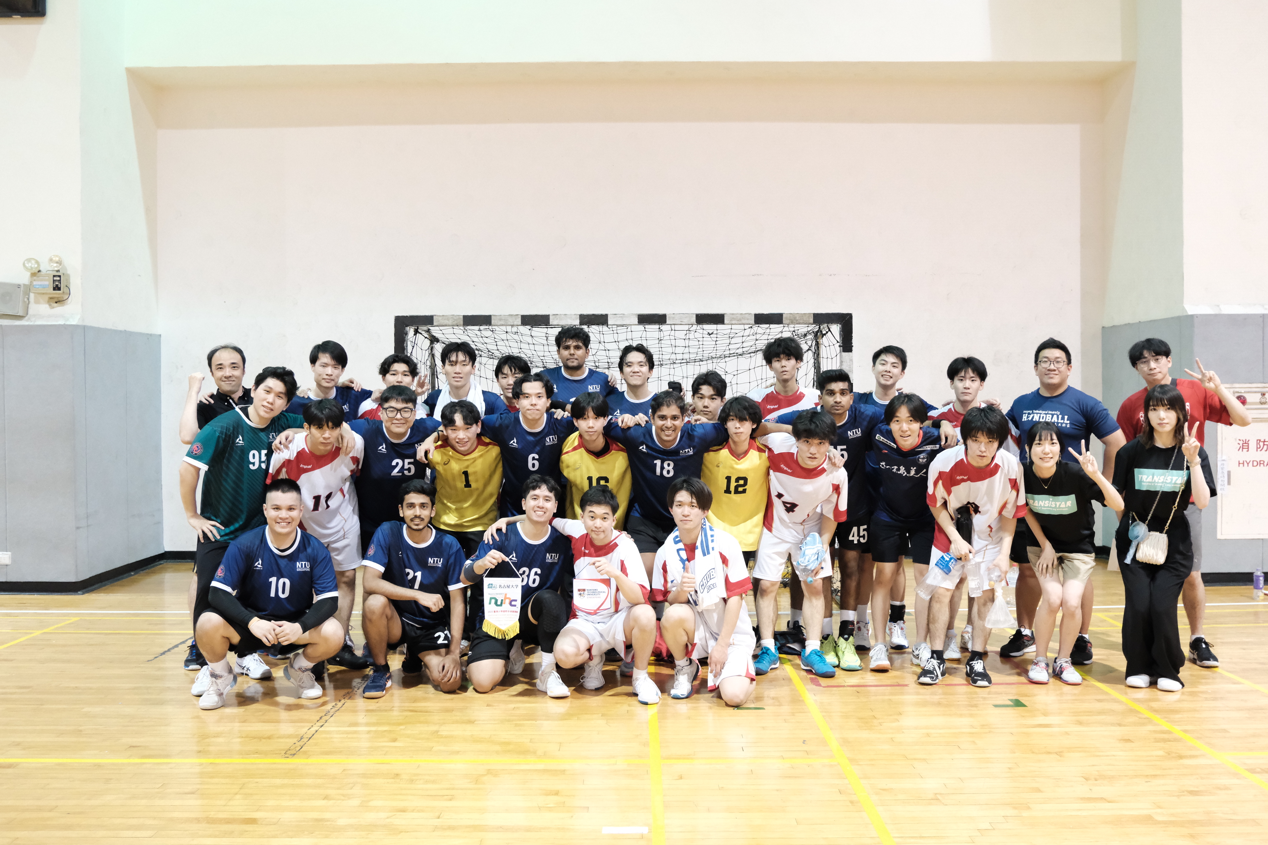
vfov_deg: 42.3
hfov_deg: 60.3
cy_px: 422
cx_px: 634
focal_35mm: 31
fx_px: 1092
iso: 6400
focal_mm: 20.9
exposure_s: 1/90
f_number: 4.2
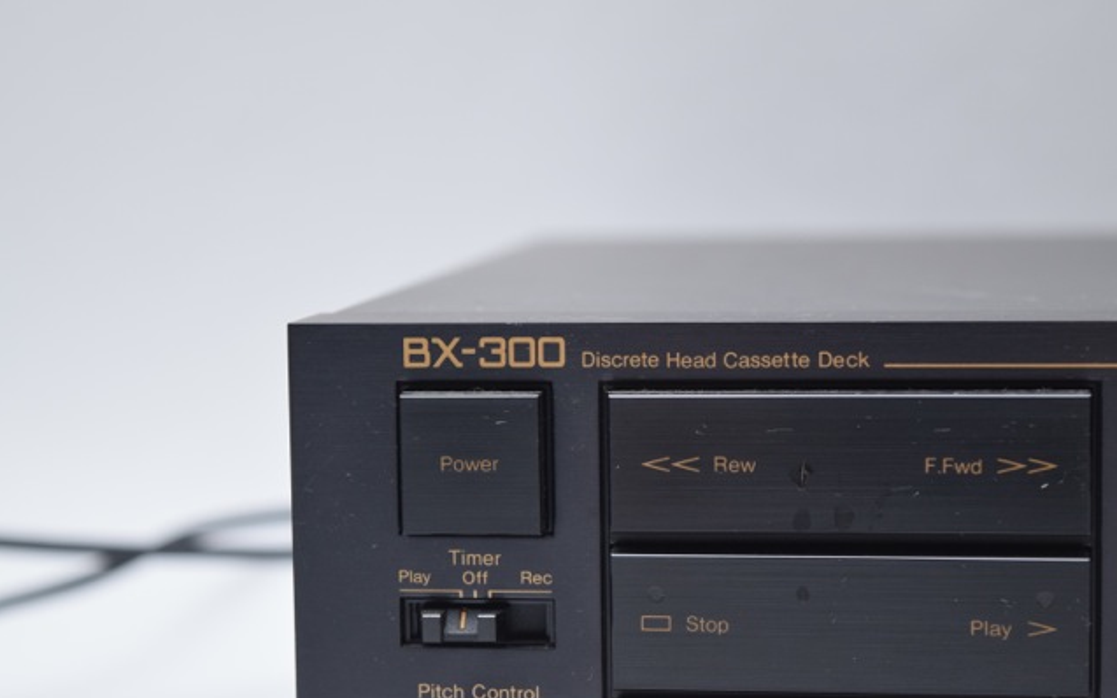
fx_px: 2572
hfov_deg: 24.5
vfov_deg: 15.4
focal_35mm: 85
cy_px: 367
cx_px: 558
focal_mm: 55
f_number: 5.6
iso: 800
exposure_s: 1/125
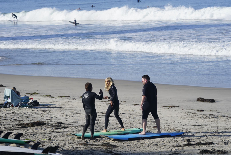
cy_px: 78
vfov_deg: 7.3
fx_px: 1214
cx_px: 116
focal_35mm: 189
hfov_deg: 10.9
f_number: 5.6
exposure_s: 1/640
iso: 100
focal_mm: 126
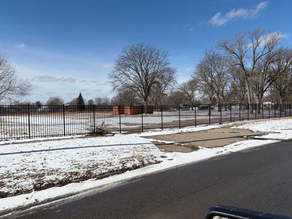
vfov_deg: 51.4
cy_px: 113
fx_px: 228
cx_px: 141
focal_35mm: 27
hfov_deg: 65.3
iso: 50
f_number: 1.6
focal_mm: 5.96
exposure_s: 1/7813
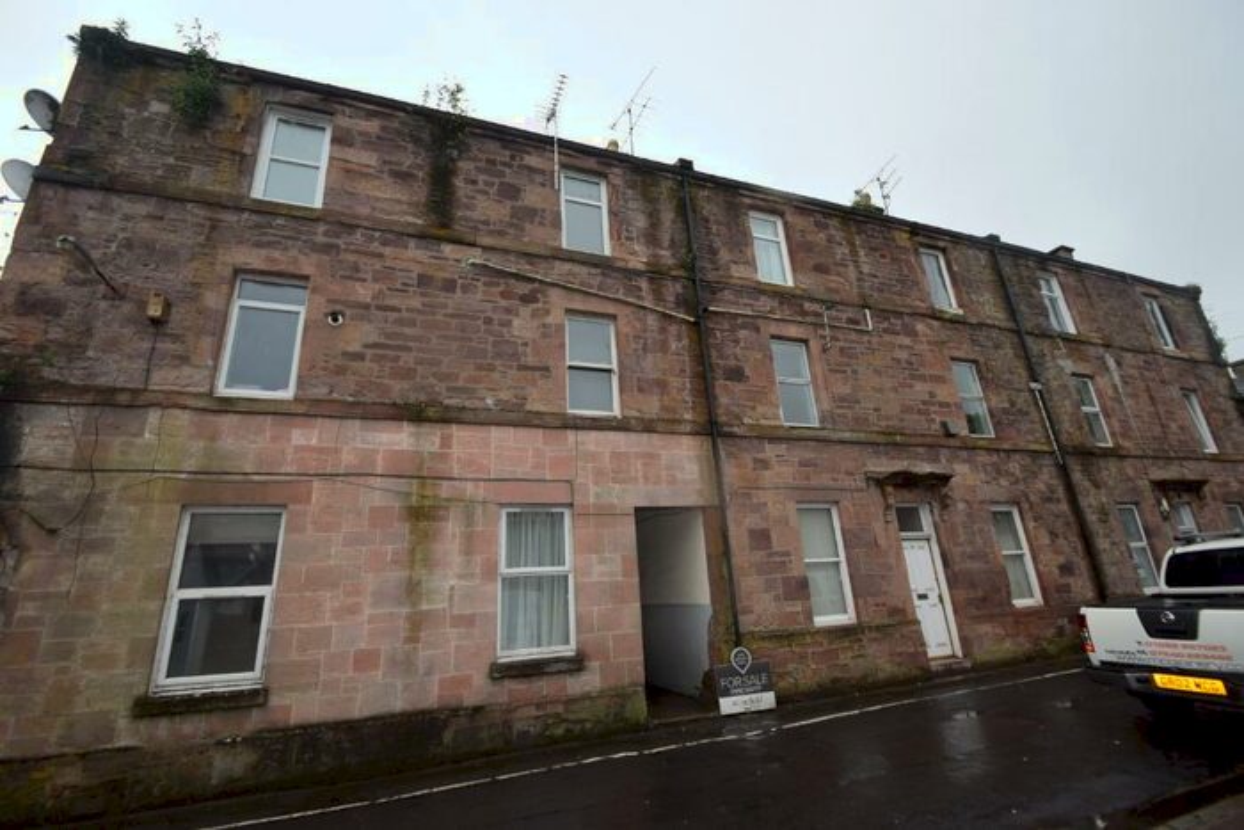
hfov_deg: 100.4
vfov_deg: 77.4
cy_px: 415
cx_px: 622
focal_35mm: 15
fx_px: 518
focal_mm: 10
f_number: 5
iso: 125
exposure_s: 1/200
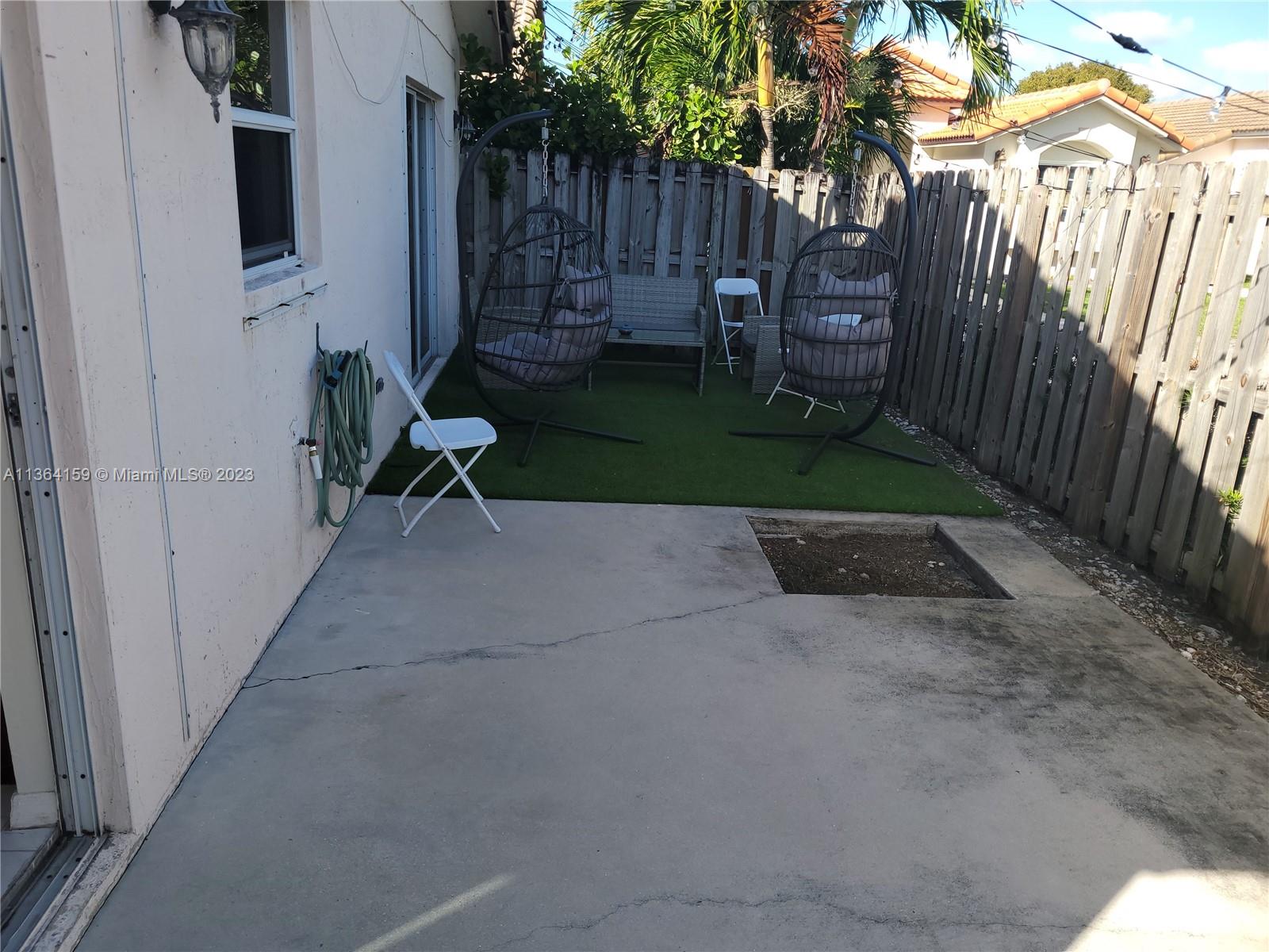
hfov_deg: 67.3
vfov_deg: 53.1
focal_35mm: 26
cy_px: 476
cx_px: 634
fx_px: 953
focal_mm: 5.4
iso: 40
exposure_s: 1/752
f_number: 1.8
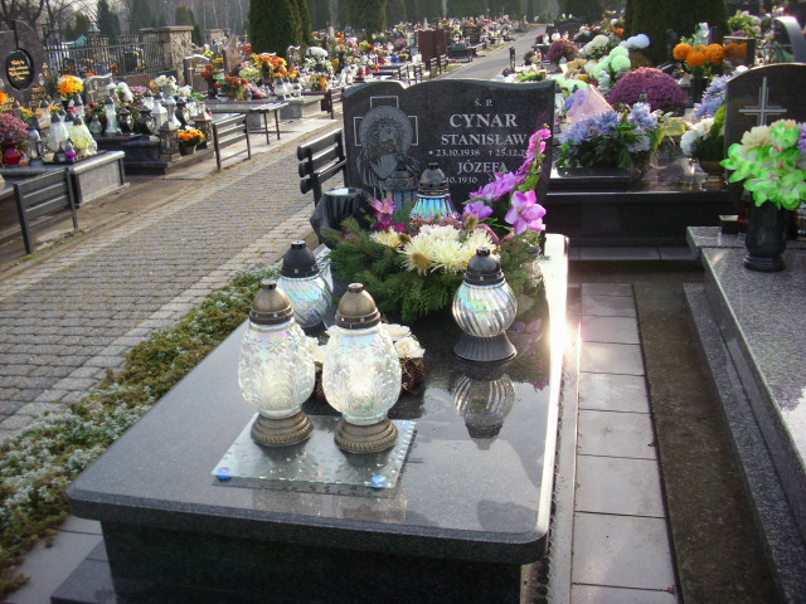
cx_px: 403
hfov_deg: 50.1
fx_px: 862
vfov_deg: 38.7
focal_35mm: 37
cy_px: 302
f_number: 2.8
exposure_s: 1/323
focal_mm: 6.2
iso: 50
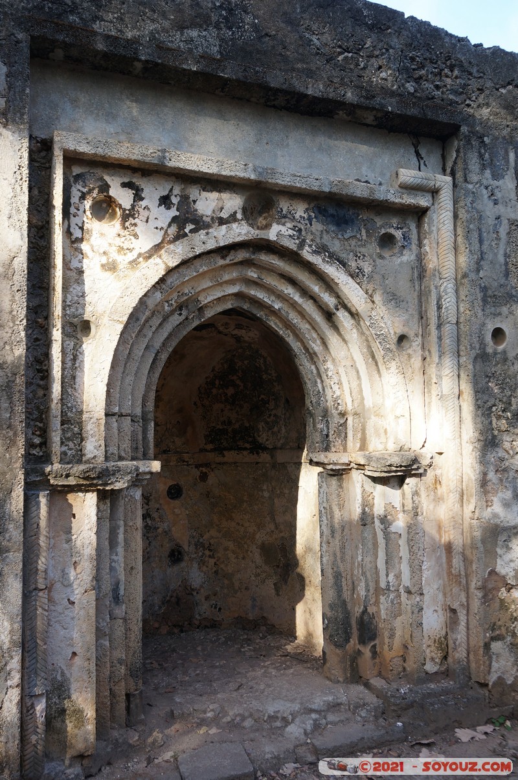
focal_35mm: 28
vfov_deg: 64.6
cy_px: 390
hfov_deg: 45.6
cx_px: 259
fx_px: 616
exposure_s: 1/100
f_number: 4
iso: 100
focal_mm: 19
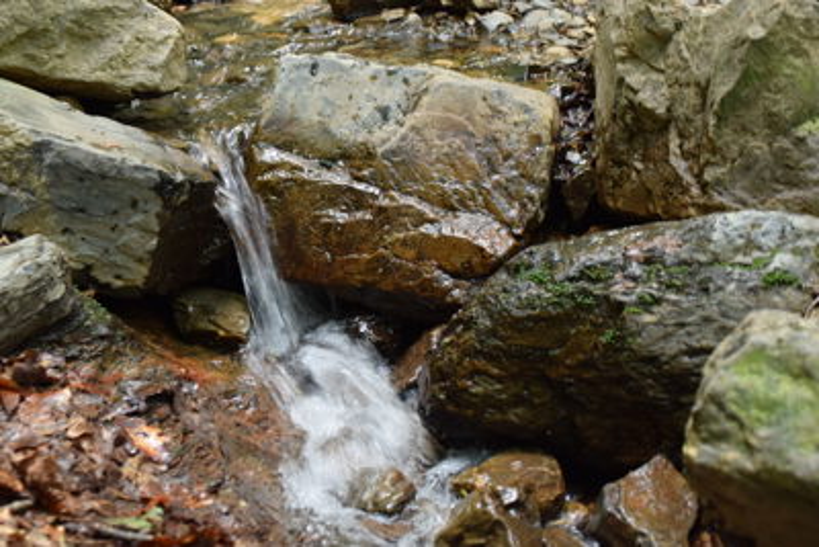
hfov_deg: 28.1
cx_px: 410
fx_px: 1639
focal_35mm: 72
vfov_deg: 18.9
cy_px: 274
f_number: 5
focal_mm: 48
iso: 800
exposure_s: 1/25
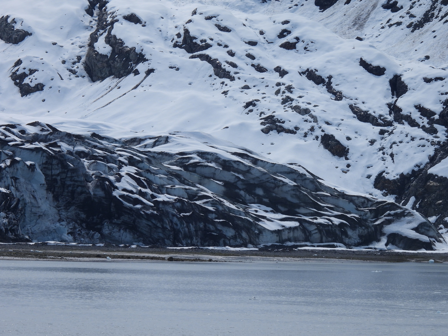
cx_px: 224
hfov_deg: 5.7
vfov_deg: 4.2
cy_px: 168
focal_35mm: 350
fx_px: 4530
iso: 100
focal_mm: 62.5
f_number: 5.6
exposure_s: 1/1600
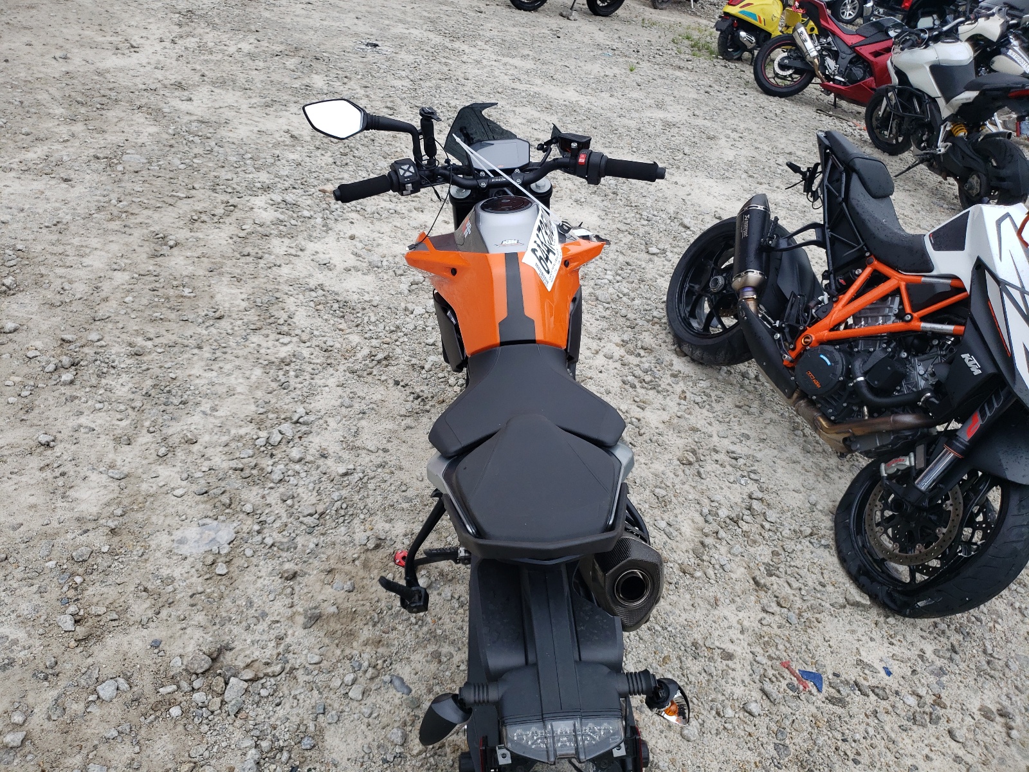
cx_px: 514
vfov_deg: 53.1
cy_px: 386
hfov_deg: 67.3
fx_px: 773
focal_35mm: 26
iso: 50
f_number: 1.5
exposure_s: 1/1000
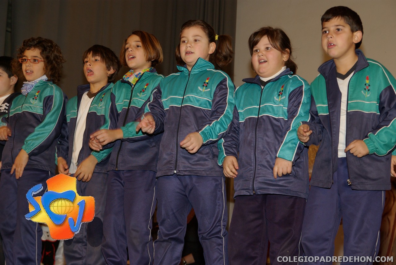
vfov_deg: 18.2
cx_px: 198
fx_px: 826
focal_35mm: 75
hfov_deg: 27.0
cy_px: 132
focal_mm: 50
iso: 400
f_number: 5.6
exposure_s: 1/60
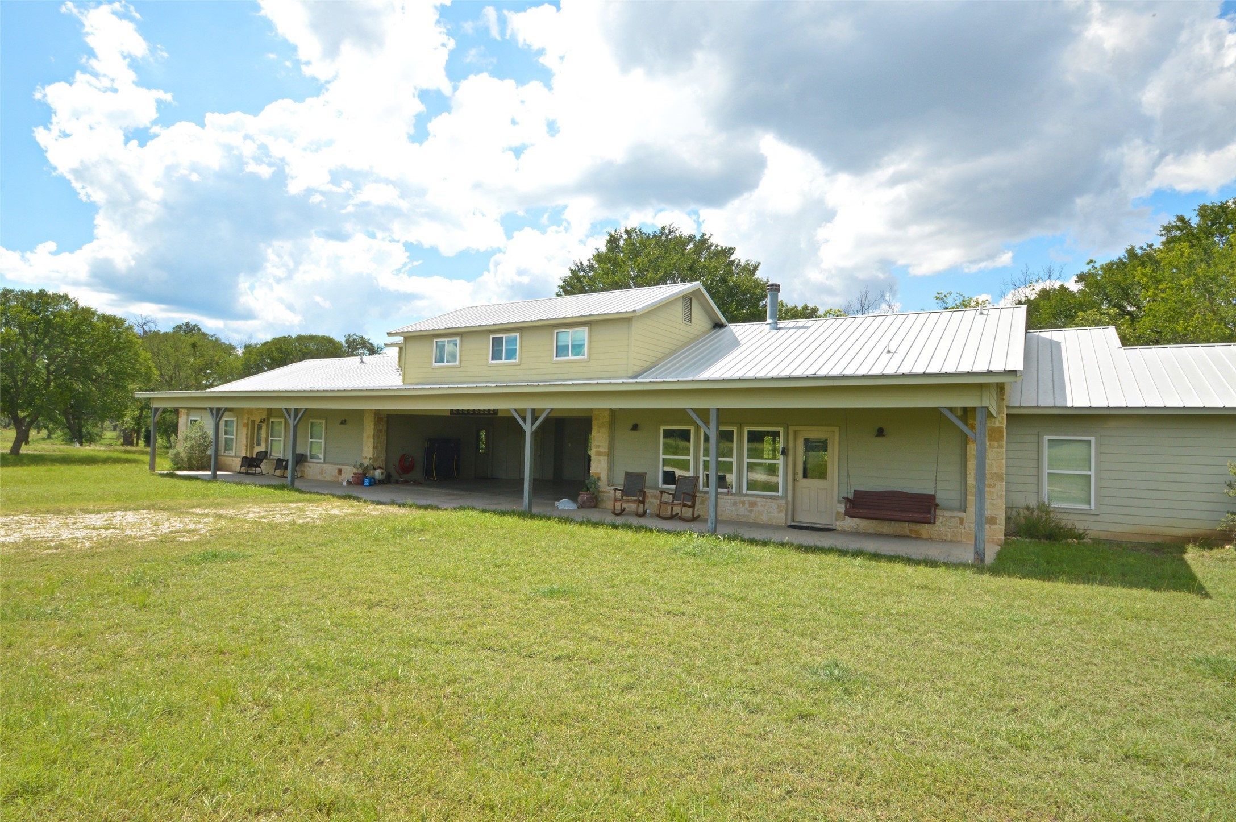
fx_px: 617
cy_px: 411
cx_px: 618
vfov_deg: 67.3
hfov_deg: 90.1
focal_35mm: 18
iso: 200
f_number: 13
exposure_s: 1/60
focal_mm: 12
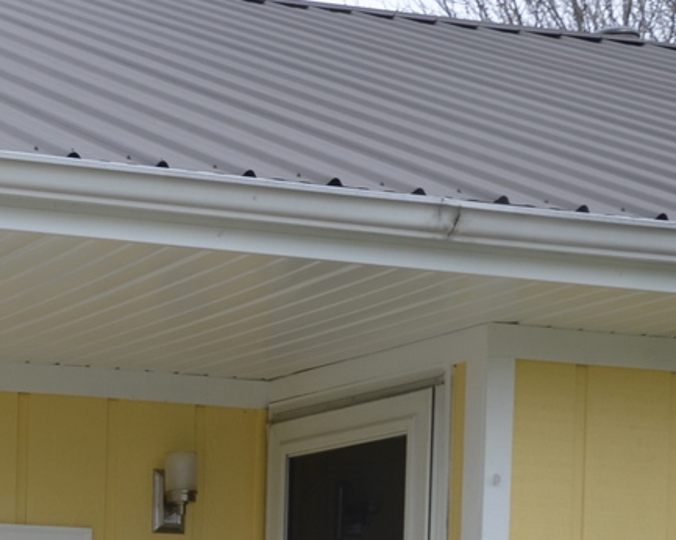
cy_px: 813
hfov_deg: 14.1
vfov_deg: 11.6
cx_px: -355
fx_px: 2540
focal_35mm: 127
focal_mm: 24
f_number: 8
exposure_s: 1/250
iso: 200
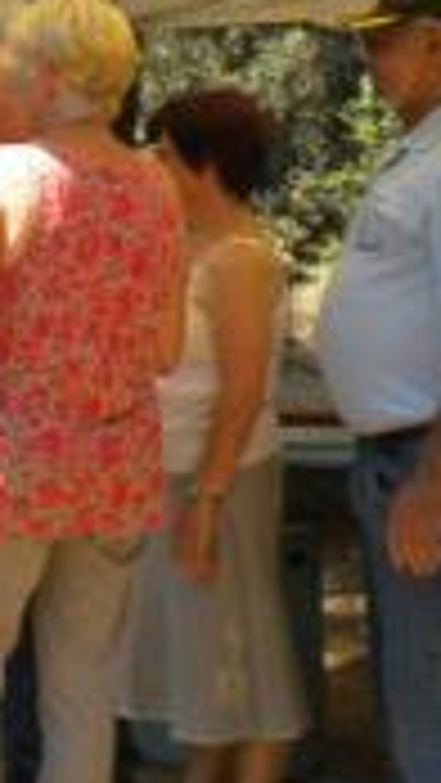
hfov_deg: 11.5
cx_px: -342
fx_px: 2035
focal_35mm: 98
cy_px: 148
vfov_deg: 21.5
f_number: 4.6
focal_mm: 6.3
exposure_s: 1/175
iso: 80
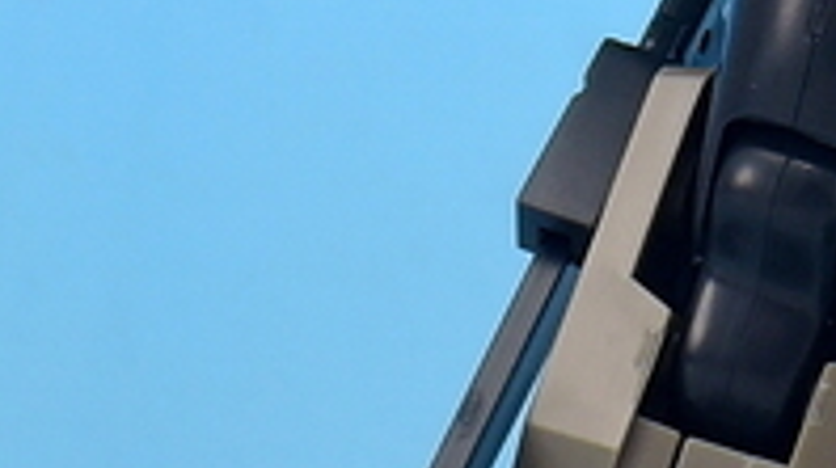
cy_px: -464
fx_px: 11850
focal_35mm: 535
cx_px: 1195
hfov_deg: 4.0
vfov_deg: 2.3
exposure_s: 1/5
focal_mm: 20.2
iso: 80
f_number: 5
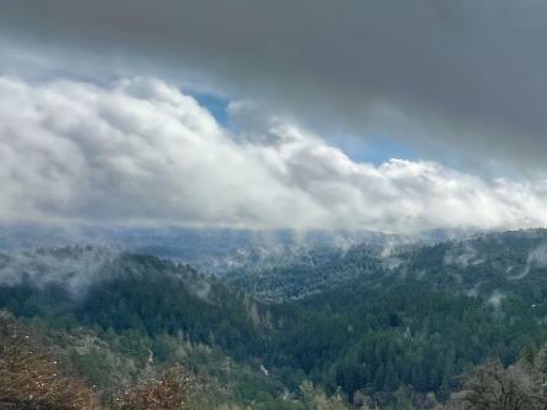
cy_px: 338
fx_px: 695
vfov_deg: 31.8
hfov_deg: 28.4
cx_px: 816
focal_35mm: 44
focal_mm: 1.57
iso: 32
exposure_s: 1/1727
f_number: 1.8
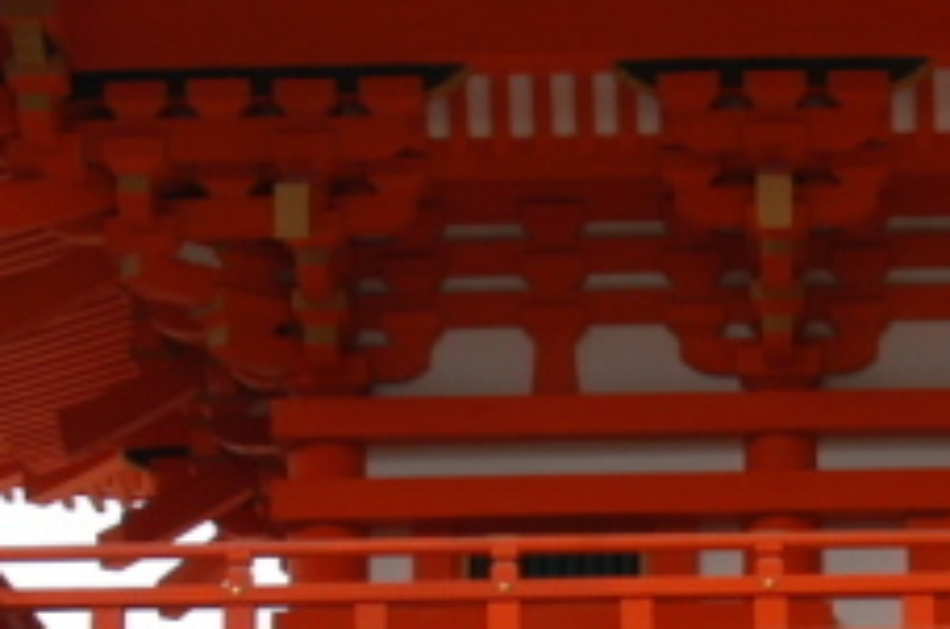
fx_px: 4266
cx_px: 1154
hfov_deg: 12.4
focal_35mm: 162
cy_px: 652
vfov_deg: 8.4
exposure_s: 1/200
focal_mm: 24
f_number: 7.1
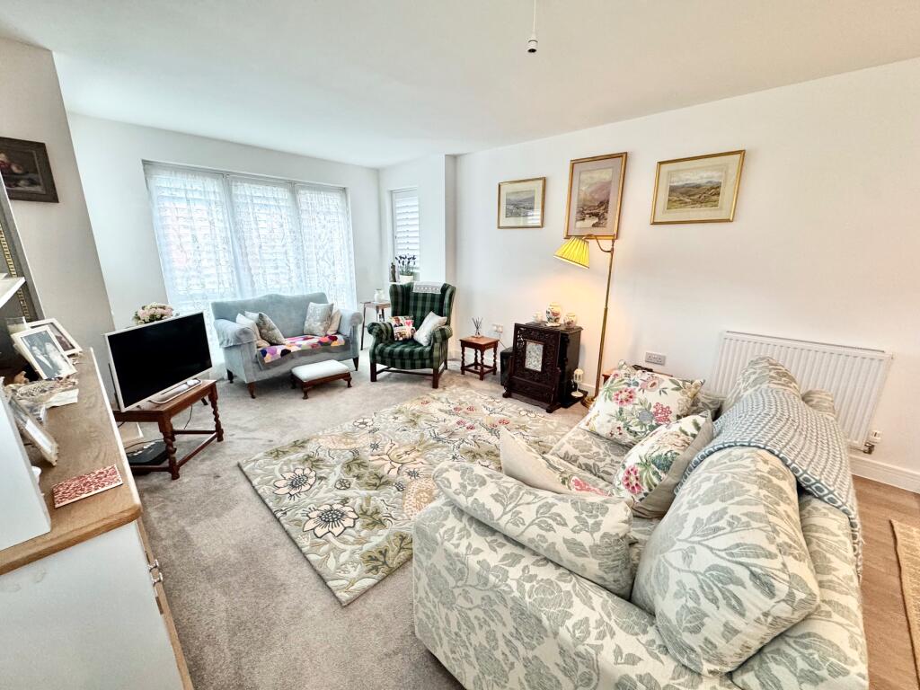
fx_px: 372
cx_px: 460
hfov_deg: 102.1
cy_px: 345
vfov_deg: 85.7
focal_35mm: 14
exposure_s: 1/100
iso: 250
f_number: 2.2
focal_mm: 2.22
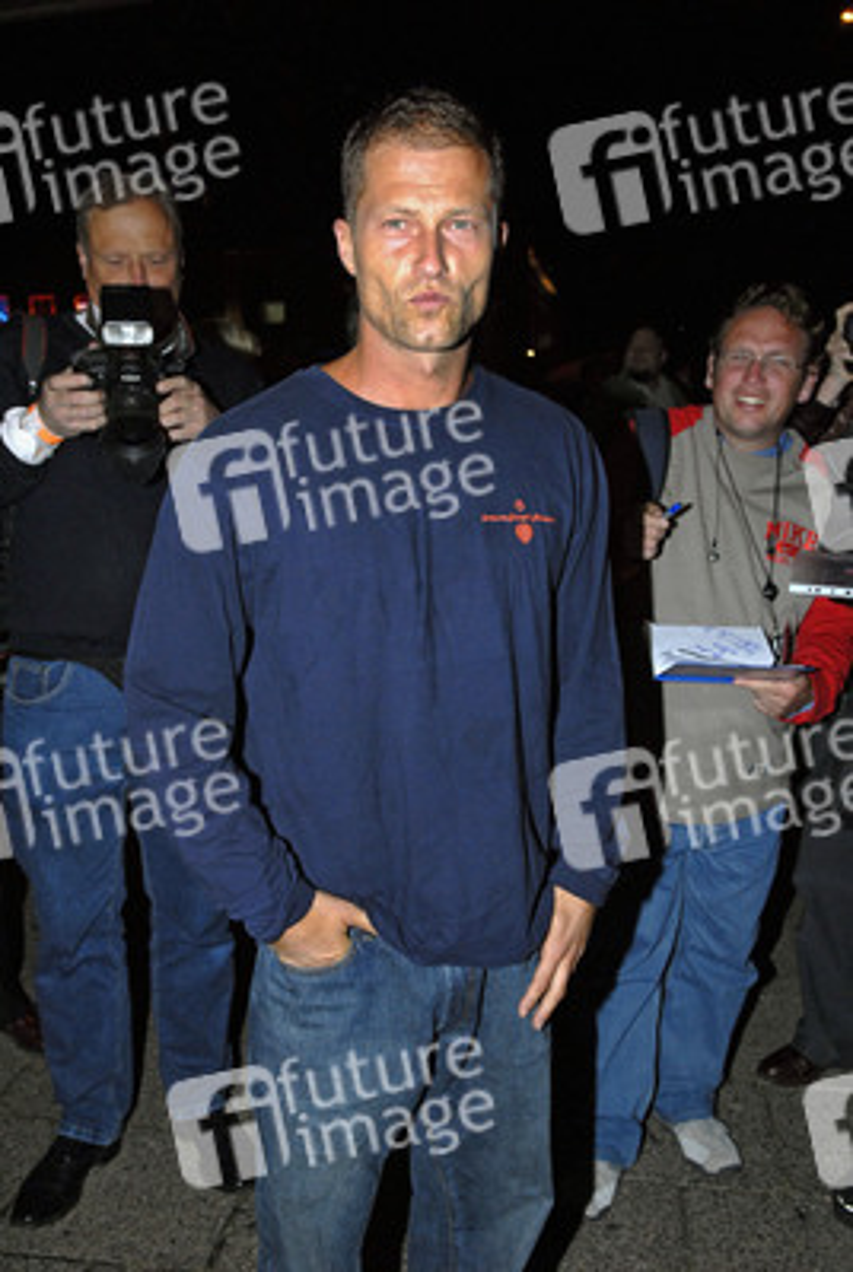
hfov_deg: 37.0
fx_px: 1275
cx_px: 426
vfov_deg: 53.1
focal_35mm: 36
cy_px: 636
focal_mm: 24
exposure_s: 1/125
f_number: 5.6
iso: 400
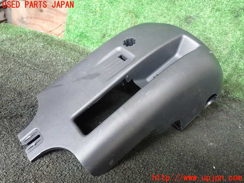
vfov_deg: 46.8
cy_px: 92
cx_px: 122
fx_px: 211
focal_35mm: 30
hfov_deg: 60.0
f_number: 2.3
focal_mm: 5.4
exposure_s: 1/30
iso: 500
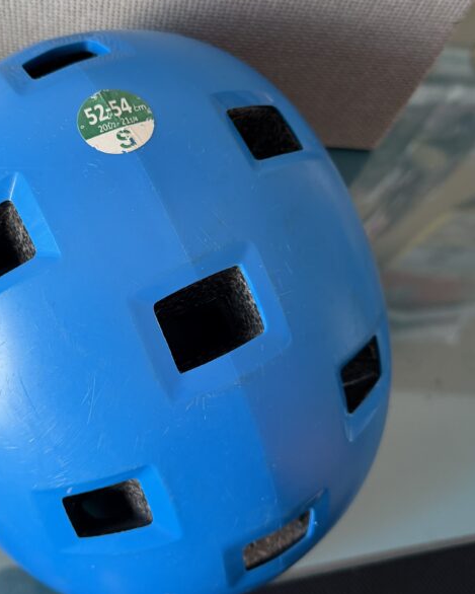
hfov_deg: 45.0
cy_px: 296
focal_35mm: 32
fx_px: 562
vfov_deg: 55.7
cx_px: 153
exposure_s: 1/64
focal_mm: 6.76
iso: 200
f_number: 1.78
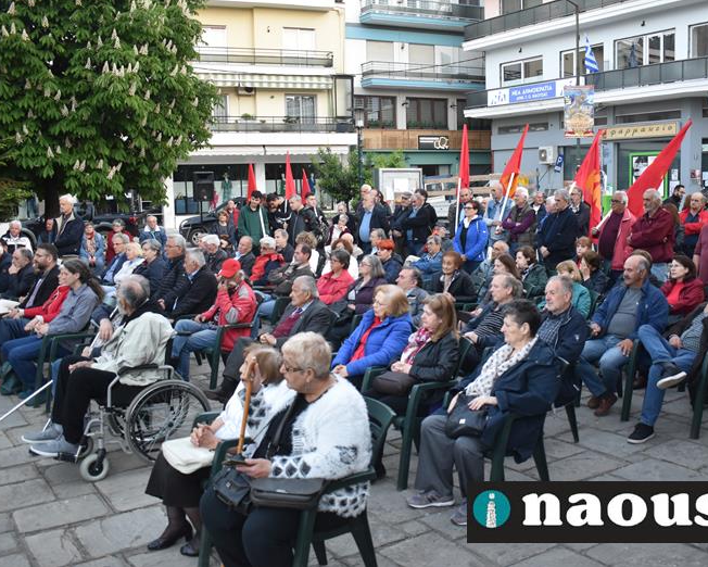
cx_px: 407
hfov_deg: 47.8
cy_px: 281
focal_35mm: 38
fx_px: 796
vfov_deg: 39.2
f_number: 3.8
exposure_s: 1/250
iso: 800
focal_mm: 22
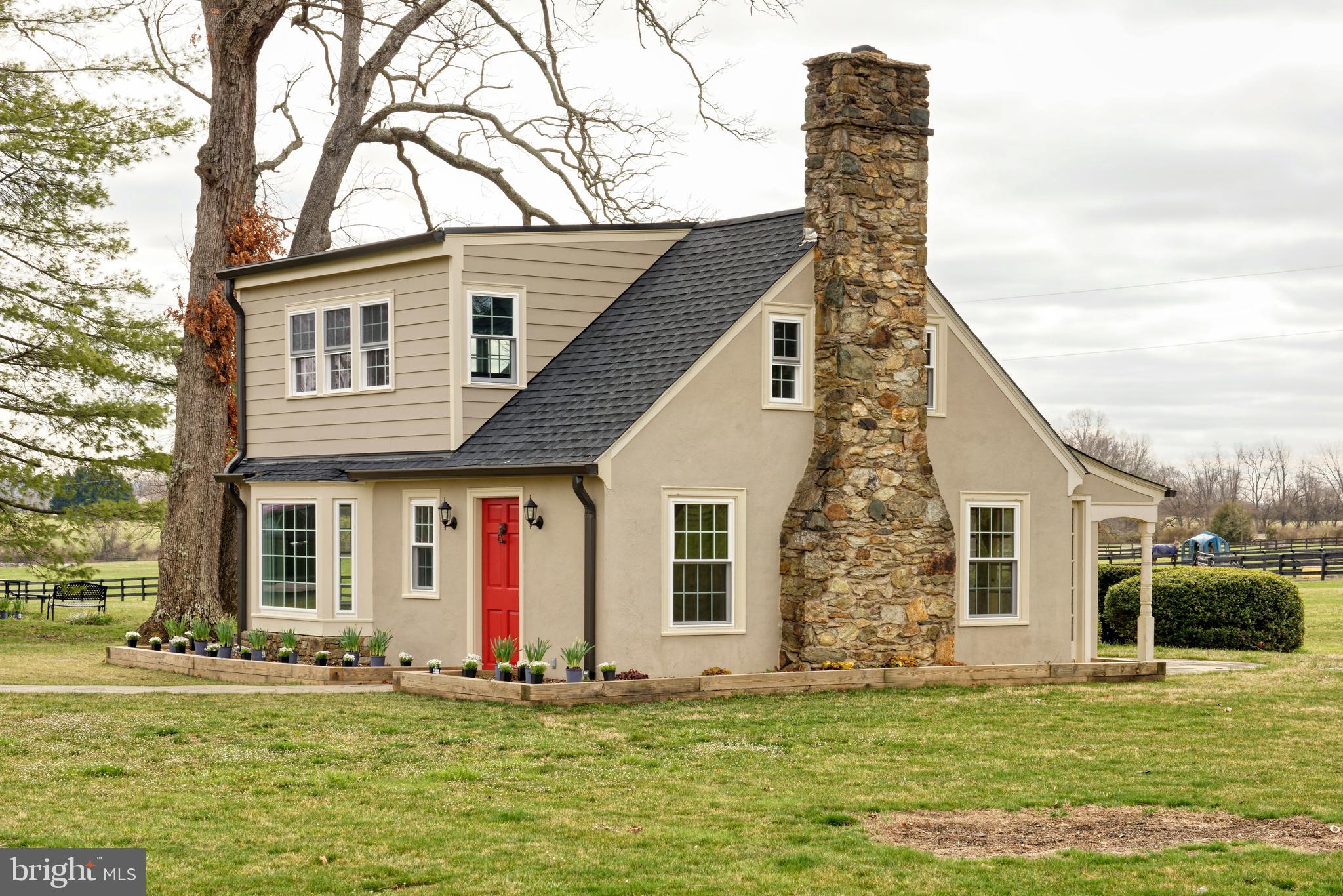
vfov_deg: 21.9
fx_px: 2313
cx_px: 672
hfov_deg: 32.4
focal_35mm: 62
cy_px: 448
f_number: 10
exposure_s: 1/125
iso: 320
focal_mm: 62
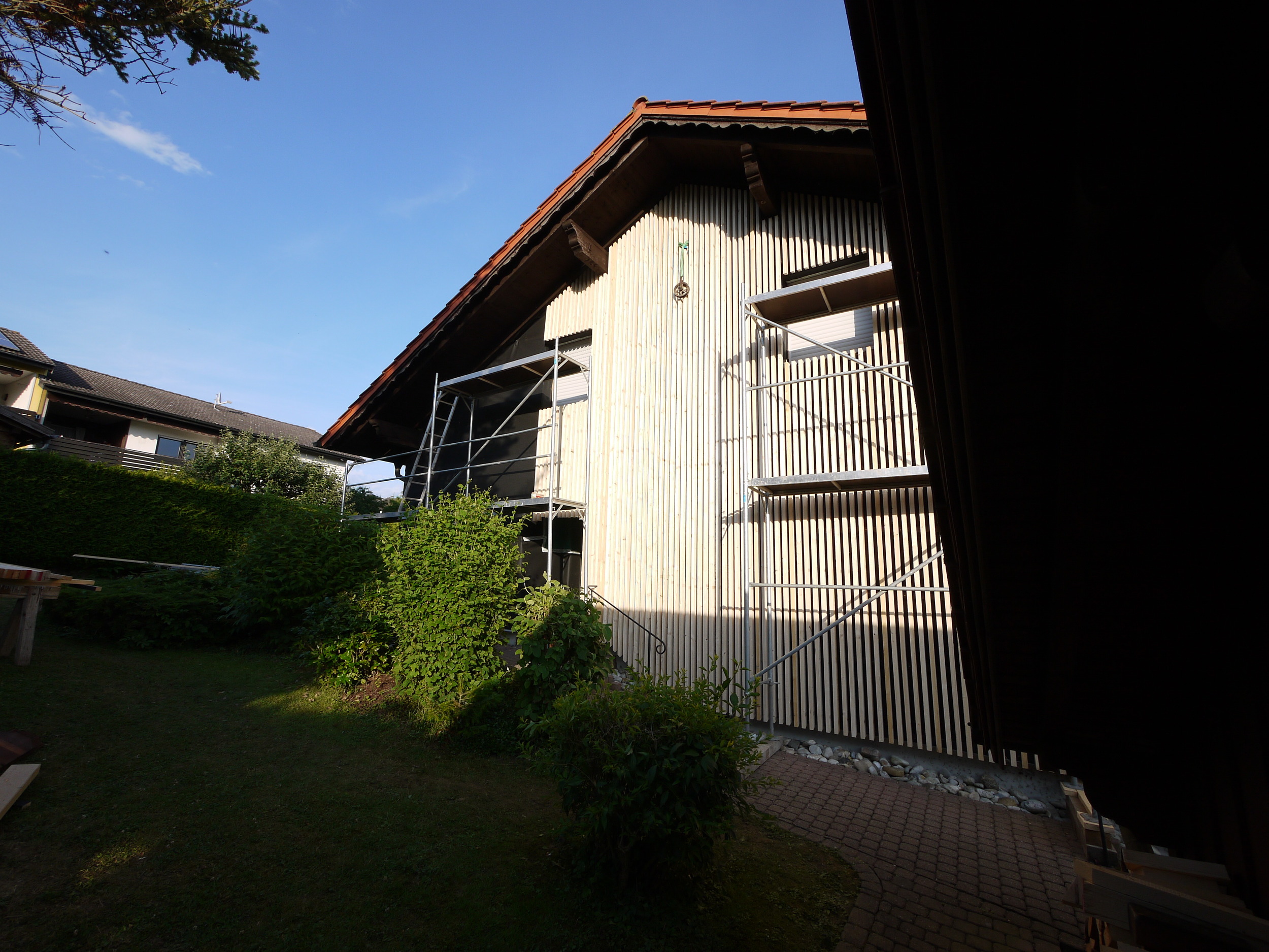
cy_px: 476
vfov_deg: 85.7
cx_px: 634
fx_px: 513
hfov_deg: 102.1
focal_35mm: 14
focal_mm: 7
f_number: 6.3
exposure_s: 1/250
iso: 100
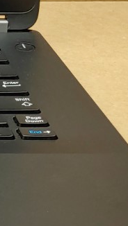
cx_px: -218
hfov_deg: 8.5
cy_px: -24
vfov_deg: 16.6
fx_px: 752
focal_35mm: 125
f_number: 1.8
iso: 50
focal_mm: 4.36
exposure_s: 1/120
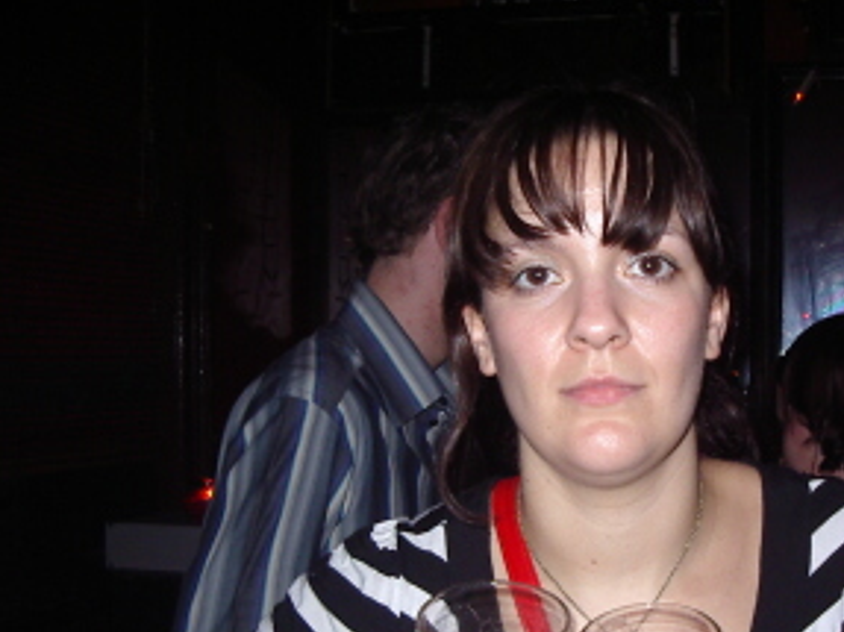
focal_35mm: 53
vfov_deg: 27.4
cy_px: 406
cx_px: 562
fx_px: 1292
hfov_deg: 35.8
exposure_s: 1/60
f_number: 2.6
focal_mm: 5.8
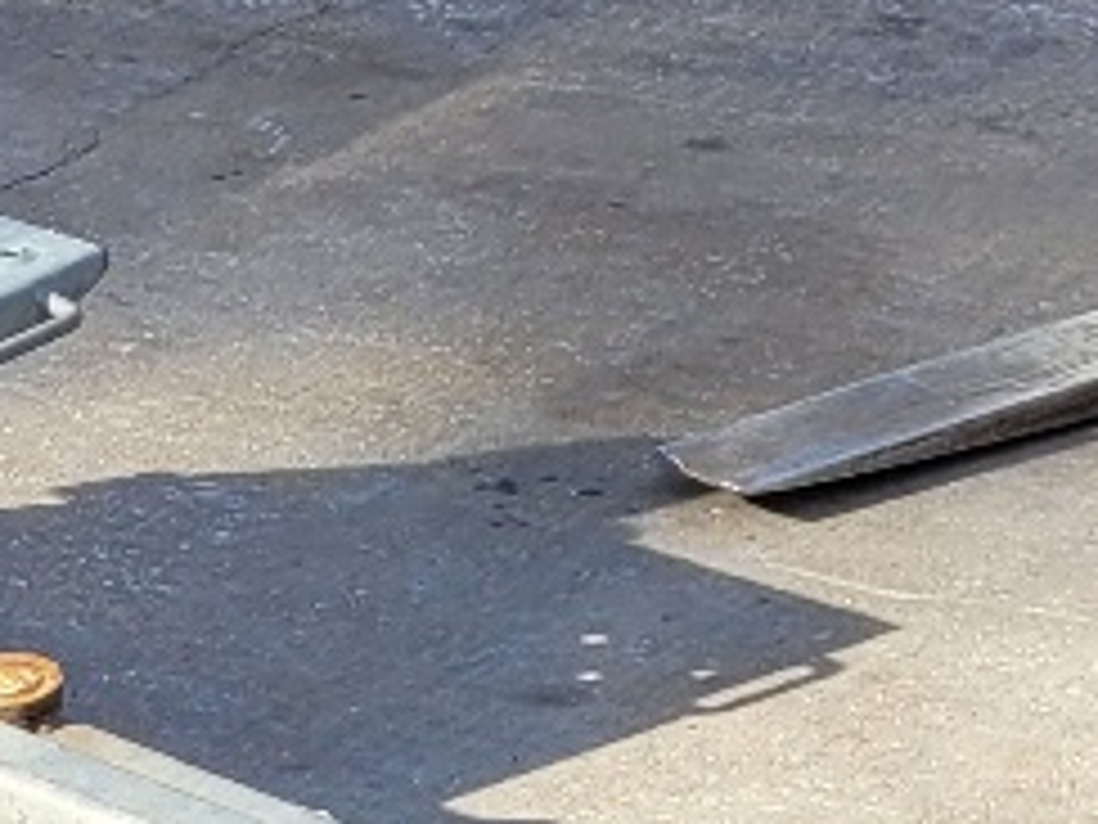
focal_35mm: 172
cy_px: 2375
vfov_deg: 7.7
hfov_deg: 10.7
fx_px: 5456
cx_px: -932
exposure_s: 1/1000
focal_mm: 5.4
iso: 40
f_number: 1.8
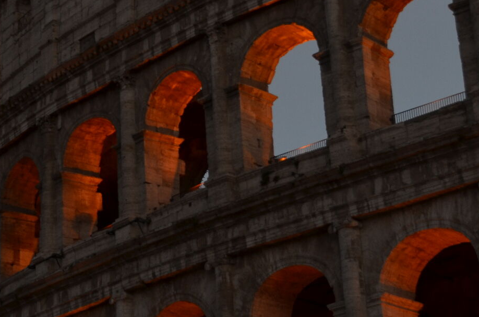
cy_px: 98
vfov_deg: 13.3
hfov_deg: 20.0
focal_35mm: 102
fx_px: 1354
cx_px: 168
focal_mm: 26
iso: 320
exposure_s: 1/30
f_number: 4.5
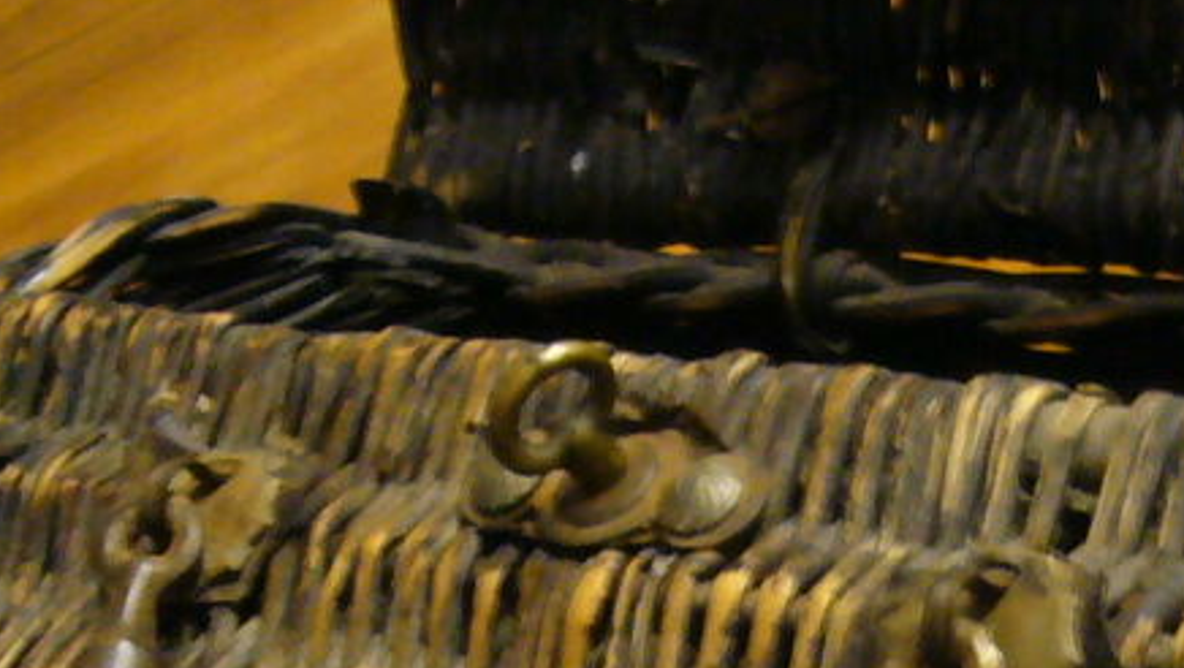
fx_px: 4116
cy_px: 934
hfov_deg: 16.1
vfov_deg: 9.1
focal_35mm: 131
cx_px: 1086
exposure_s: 1/4
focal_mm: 4.9
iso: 200
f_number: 2.9
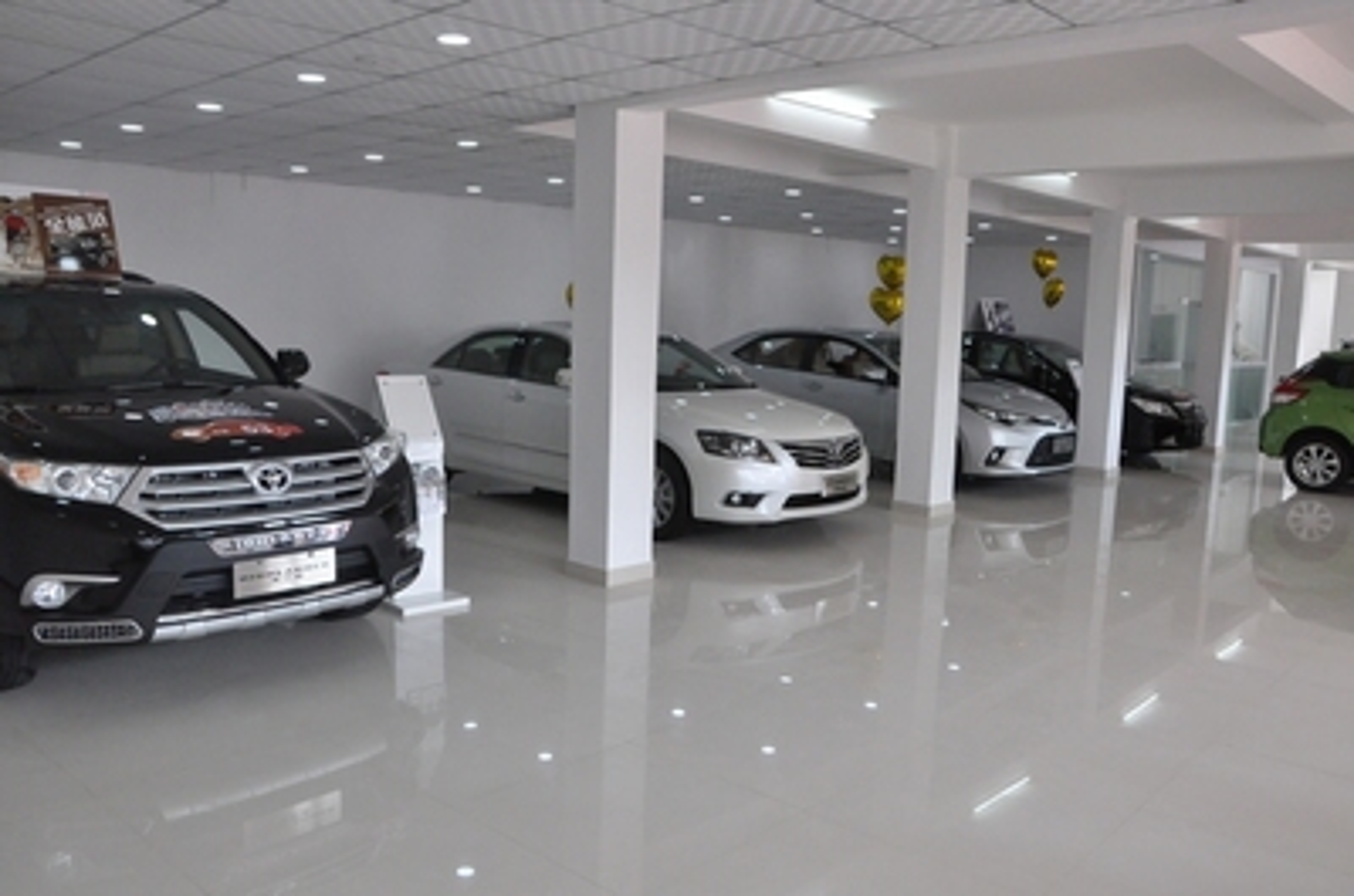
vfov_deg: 47.7
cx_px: 677
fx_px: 1013
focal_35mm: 27
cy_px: 448
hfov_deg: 67.5
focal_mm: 18
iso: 2500
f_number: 10
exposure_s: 1/400
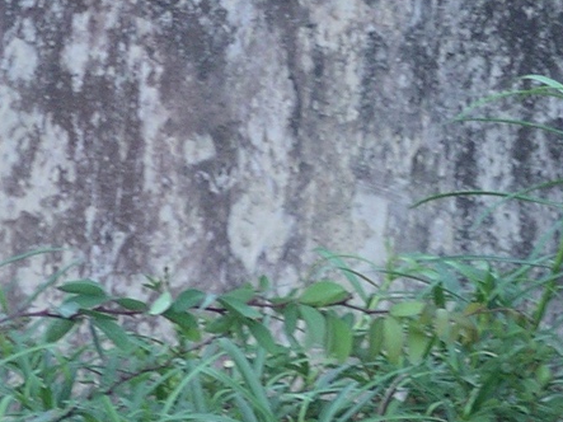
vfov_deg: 2.2
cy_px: -65
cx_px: 318
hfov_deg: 2.9
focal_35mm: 676
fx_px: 10992
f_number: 4.6
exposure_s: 1/60
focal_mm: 39
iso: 200
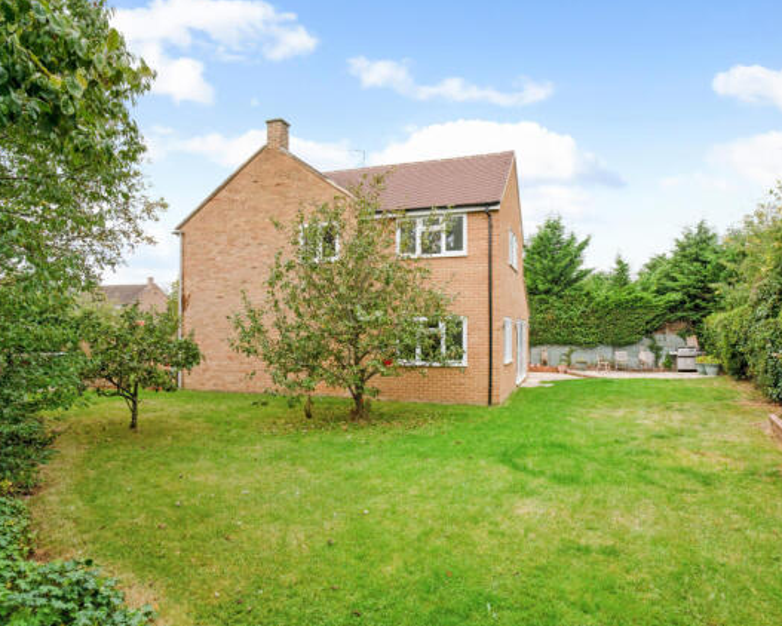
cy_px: 320
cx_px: 404
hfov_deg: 77.6
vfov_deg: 65.6
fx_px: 486
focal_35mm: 21
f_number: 8
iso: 500
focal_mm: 18
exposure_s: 1/640
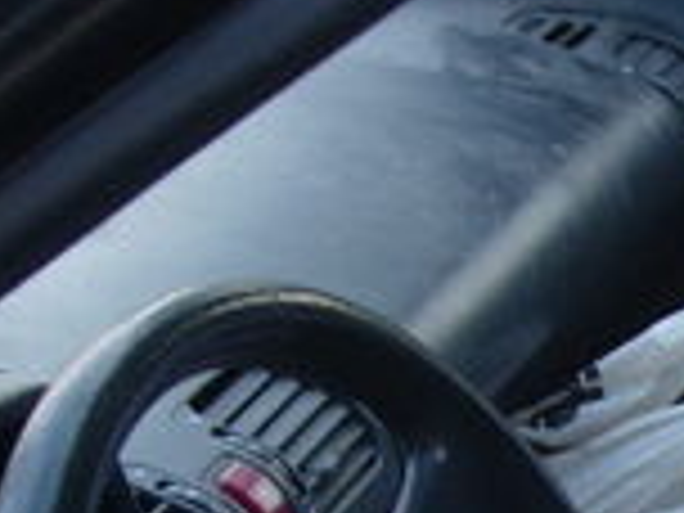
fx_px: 3162
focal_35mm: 160
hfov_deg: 11.7
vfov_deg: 9.1
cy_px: 720
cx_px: 1107
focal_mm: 7.8
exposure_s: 1/21.9
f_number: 2.8
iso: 79
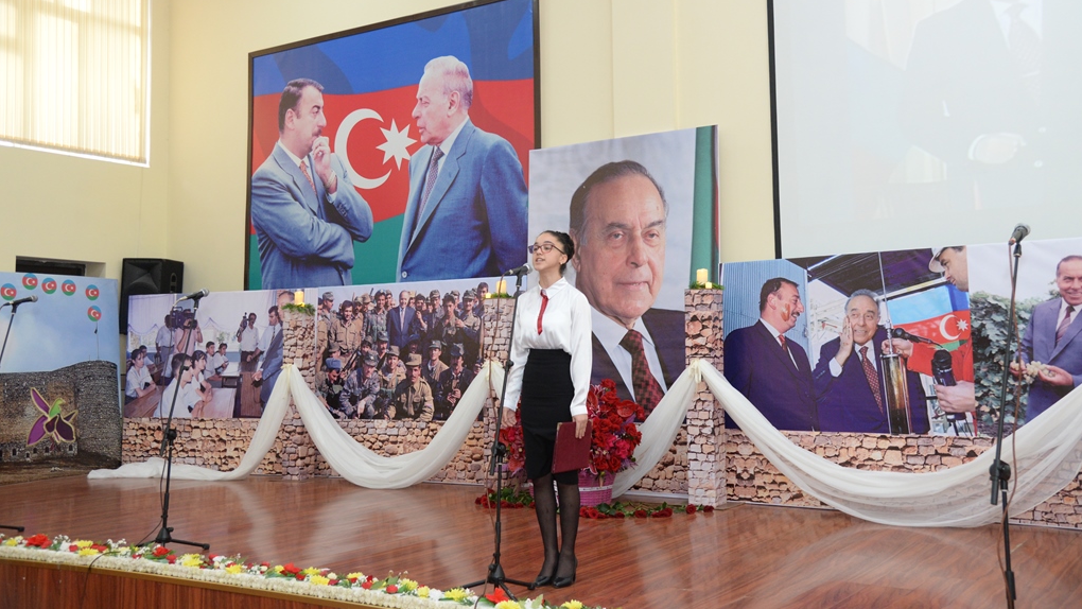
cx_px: 542
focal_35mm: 40
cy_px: 247
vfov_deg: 29.6
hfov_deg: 50.5
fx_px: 1148
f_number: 4.5
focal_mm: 38
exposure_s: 1/160
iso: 2200
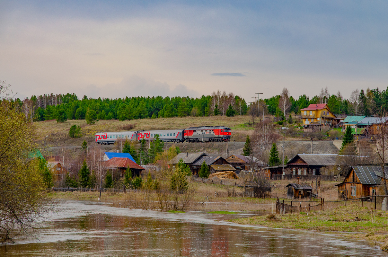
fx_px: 1452
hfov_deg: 15.2
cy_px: 128
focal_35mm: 135
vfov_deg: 10.1
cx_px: 194
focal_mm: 90
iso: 200
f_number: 8
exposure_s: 1/500
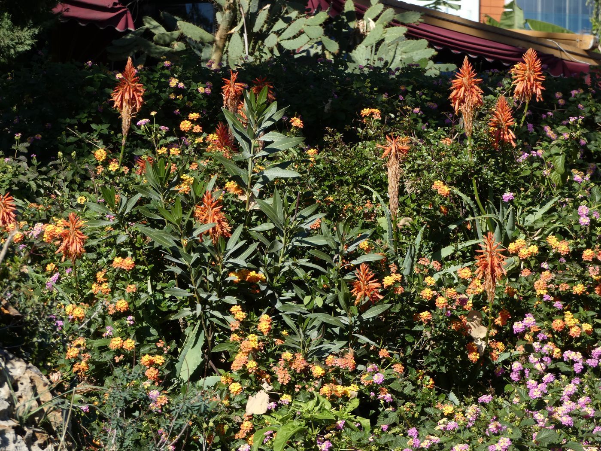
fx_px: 4219
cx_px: 300
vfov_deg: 6.1
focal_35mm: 243
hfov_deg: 8.1
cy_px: 226
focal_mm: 43.5
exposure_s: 1/320
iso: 80
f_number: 5.5
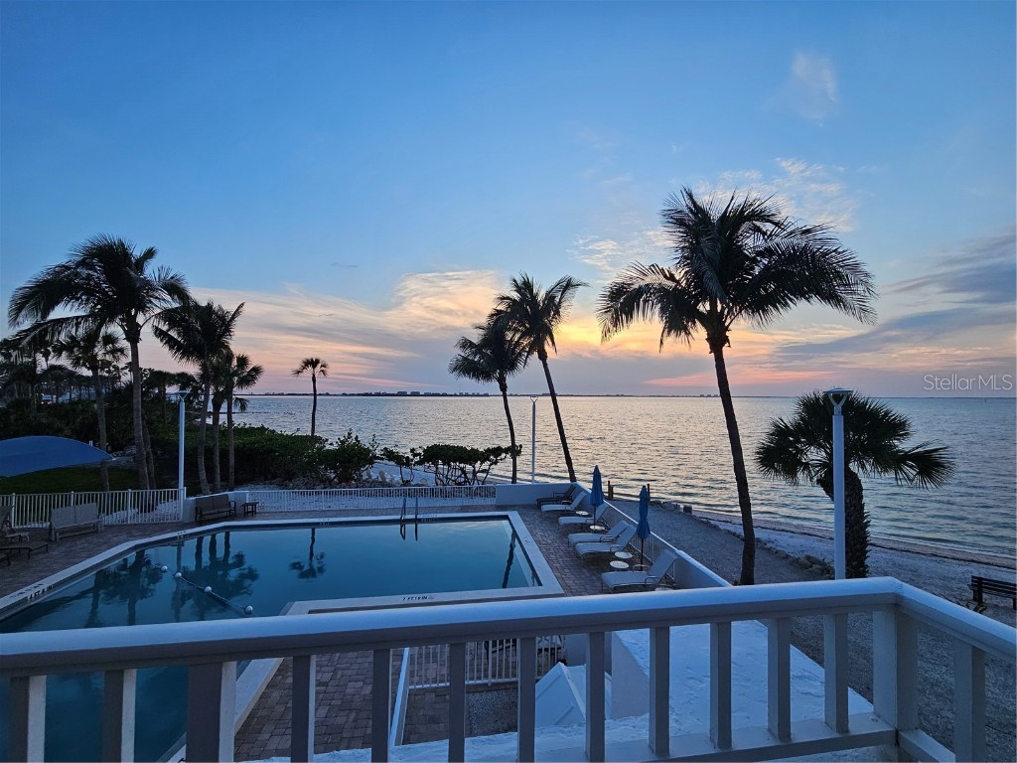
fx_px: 382
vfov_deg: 89.9
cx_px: 508
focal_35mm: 13
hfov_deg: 106.2
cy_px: 382
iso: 64
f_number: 2.2
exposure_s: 1/290
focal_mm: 2.2
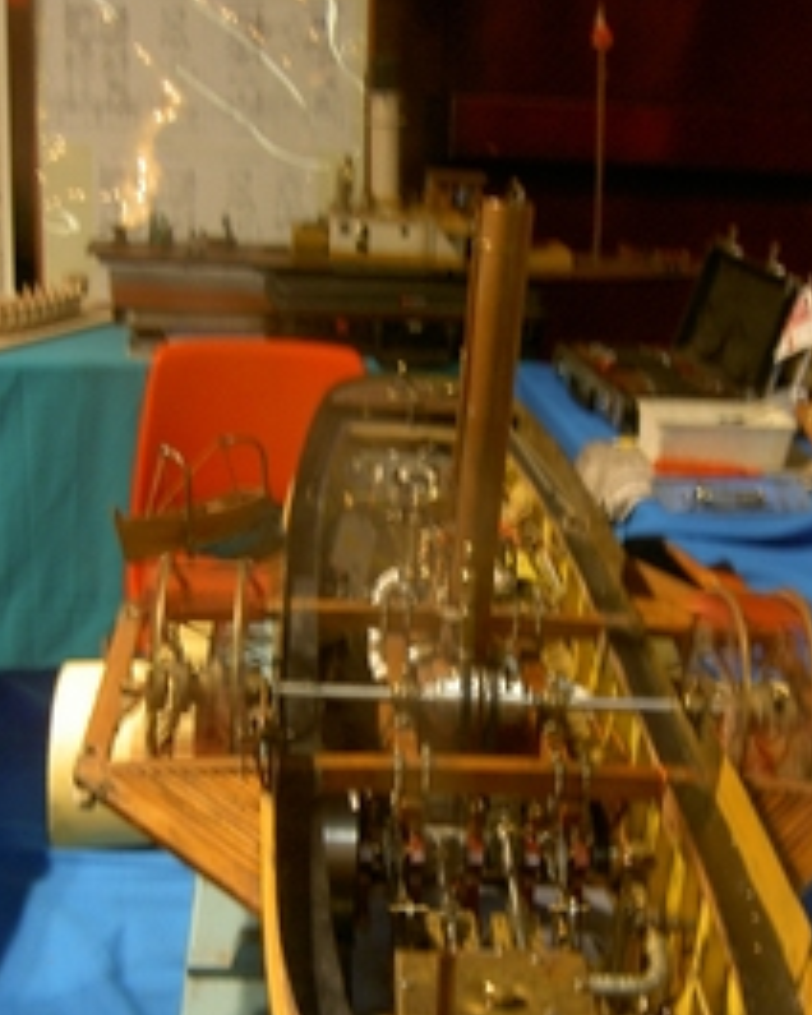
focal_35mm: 50
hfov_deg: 30.2
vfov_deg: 36.9
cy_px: 689
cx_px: 475
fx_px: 1502
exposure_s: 1/8
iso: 50
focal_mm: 5.6
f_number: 2.8
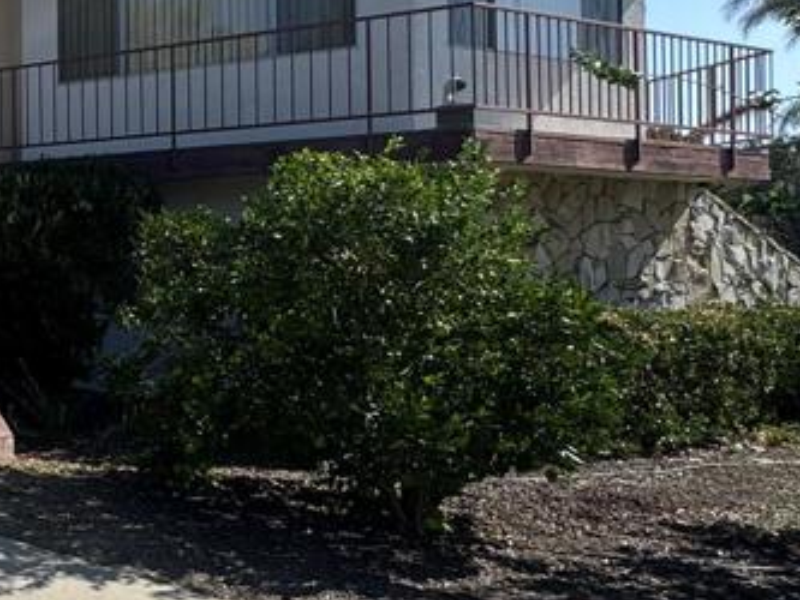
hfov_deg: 31.9
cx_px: -269
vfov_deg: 33.6
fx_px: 994
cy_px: 262
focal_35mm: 43
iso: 40
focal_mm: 2.22
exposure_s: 1/1178
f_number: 2.2
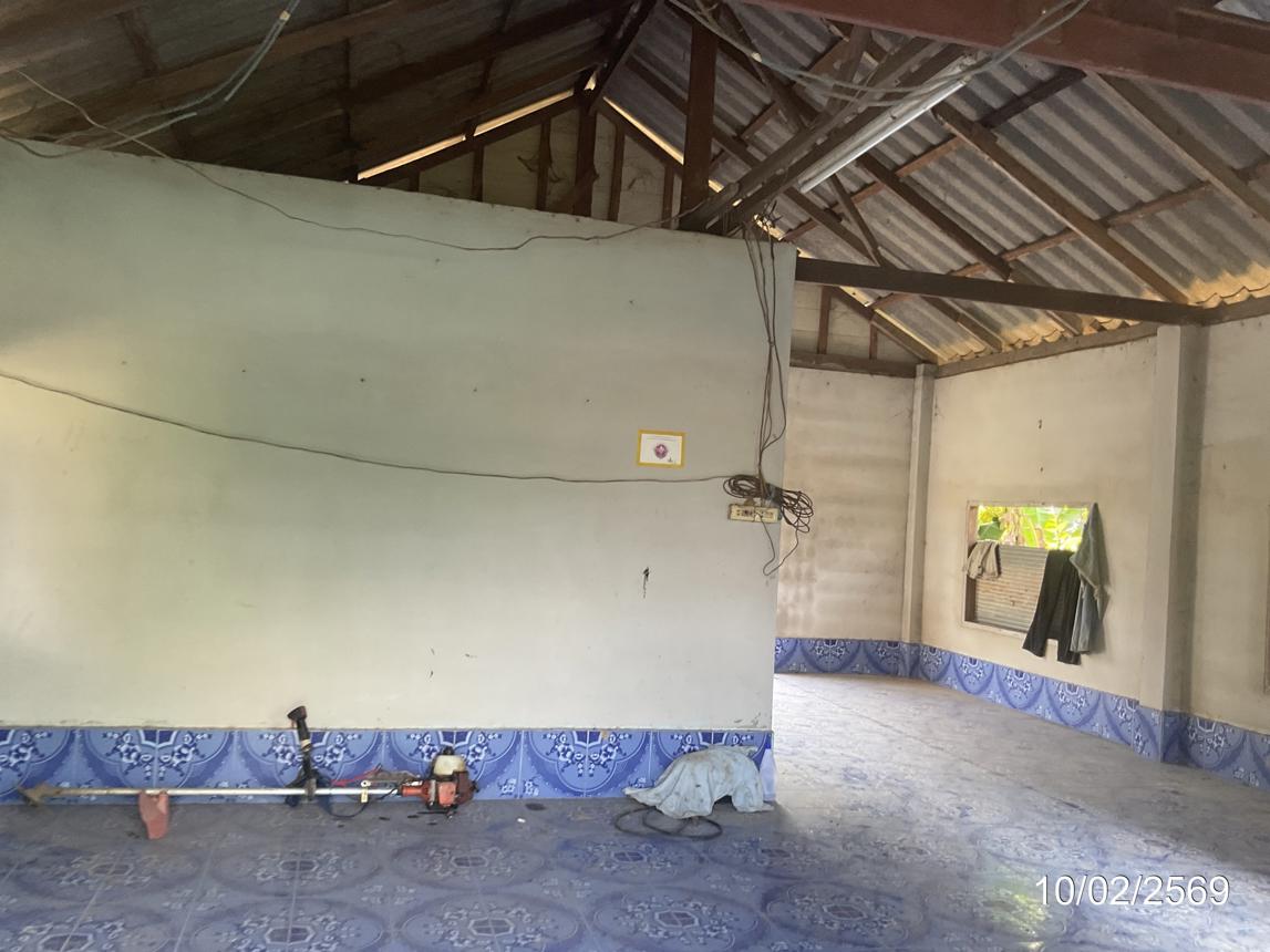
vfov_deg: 48.2
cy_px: 476
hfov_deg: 61.7
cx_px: 635
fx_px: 1064
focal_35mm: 29
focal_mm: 3
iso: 40
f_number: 1.8
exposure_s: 1/50
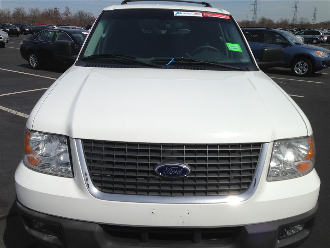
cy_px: 124
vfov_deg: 42.9
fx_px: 315
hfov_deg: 55.4
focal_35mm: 33
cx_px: 165
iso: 50
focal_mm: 4.13
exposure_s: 1/3876
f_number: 2.4
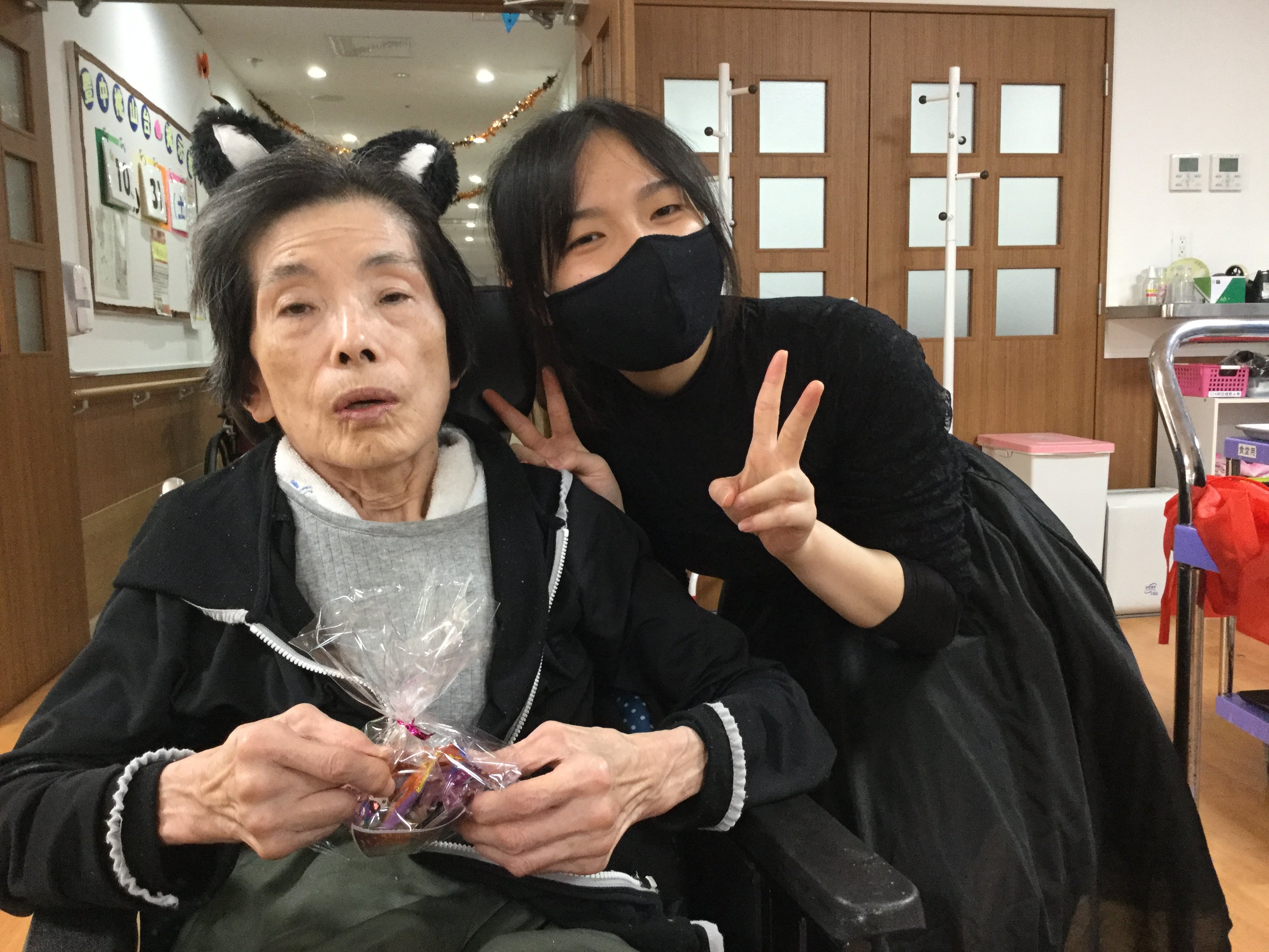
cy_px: 476
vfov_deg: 45.4
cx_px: 634
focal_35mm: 31
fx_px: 1136
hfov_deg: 58.4
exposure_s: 1/30
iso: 125
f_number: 2.4
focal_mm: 3.3
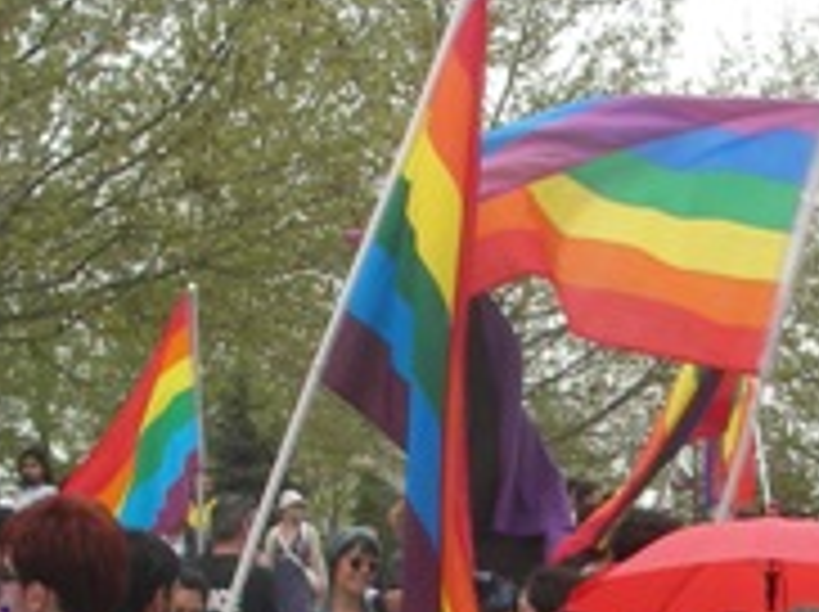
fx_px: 2717
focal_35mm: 115
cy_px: 889
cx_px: 662
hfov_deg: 17.0
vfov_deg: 12.3
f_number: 6.6
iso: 50
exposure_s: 1/145
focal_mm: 6.3
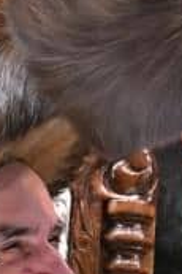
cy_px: 150
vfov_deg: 1.2
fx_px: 13502
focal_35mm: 1777
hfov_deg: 0.8
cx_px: 180
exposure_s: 1/640
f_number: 2.8
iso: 500
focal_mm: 200
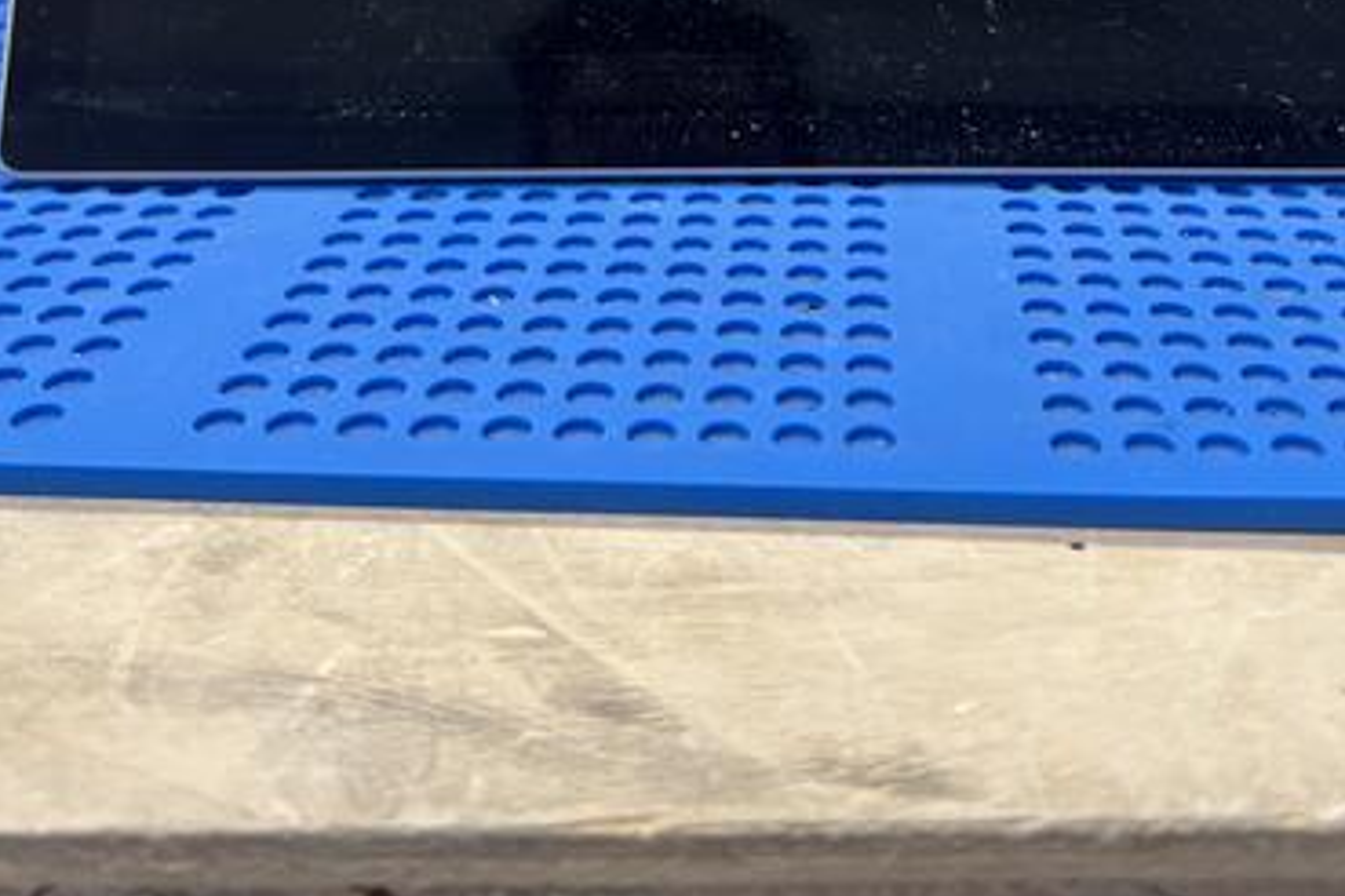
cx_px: 784
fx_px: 1644
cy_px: -40
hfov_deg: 44.3
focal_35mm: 44
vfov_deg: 28.3
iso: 125
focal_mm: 5.7
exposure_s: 1/106
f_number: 1.5
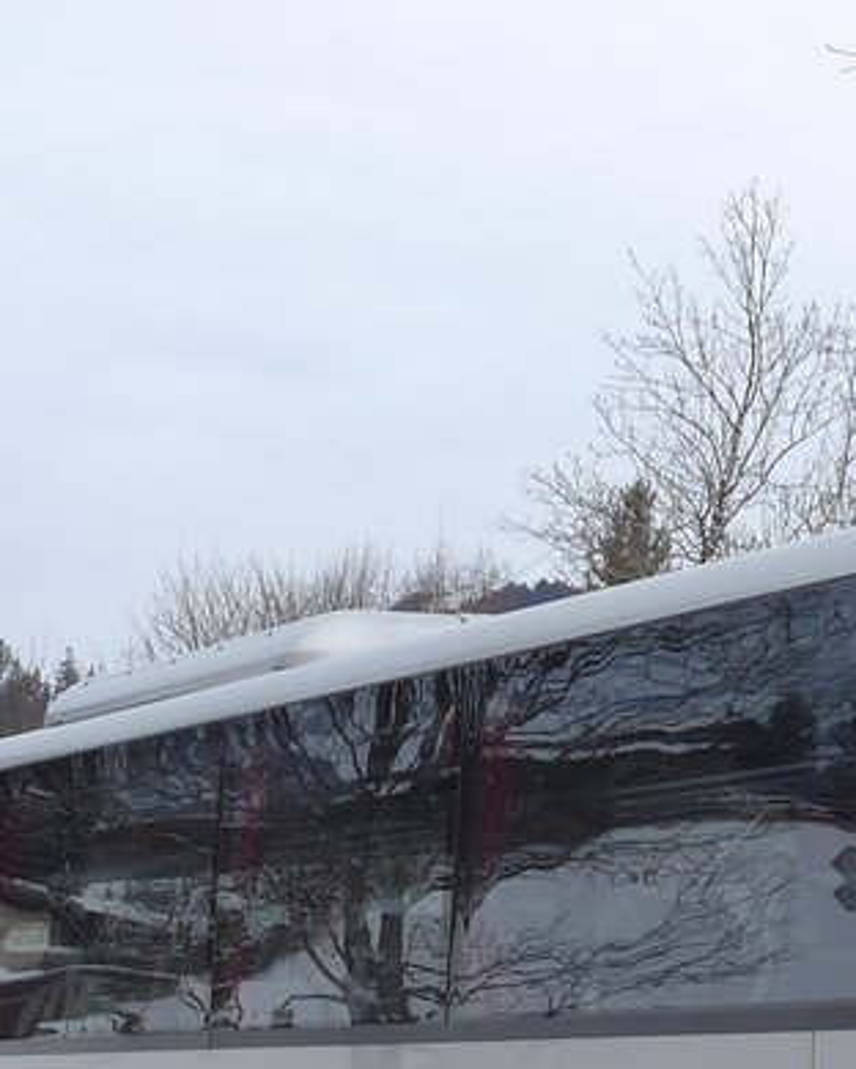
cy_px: 1036
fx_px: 3705
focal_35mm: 117
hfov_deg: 13.1
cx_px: 637
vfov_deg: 16.1
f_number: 2.8
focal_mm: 8
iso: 80
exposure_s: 1/320
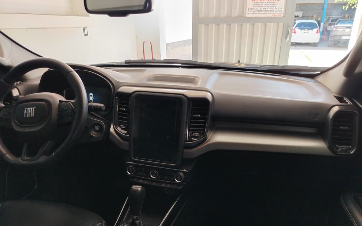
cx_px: 185
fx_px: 256
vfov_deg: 47.4
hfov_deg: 70.4
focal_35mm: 26
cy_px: 132
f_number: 1.75
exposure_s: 1/50
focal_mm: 5.25
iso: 575
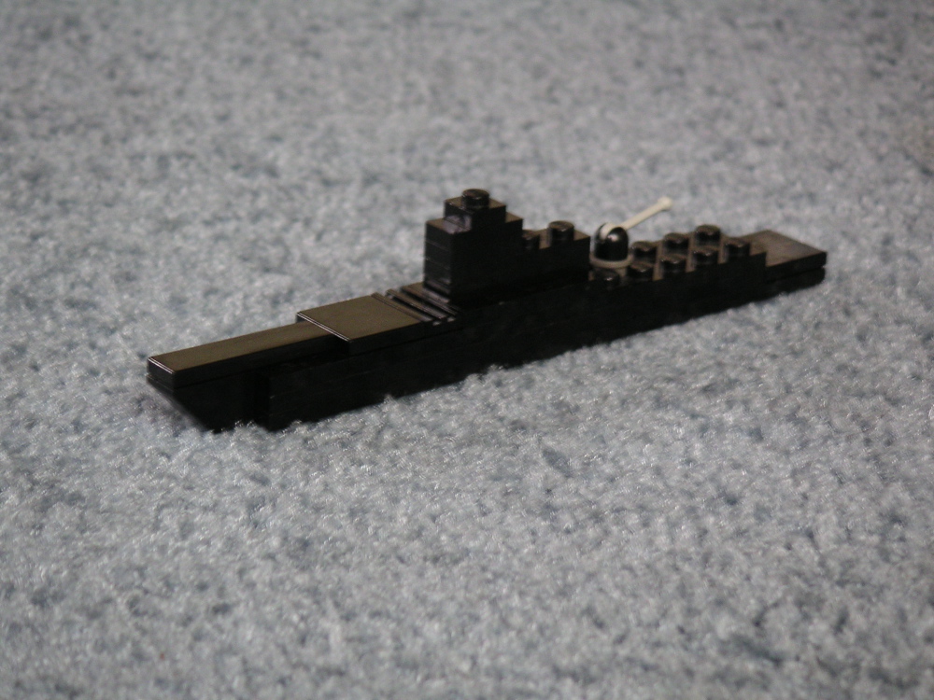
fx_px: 2887
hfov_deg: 18.4
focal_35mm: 107
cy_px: 350
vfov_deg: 13.8
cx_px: 467
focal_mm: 16.5
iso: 100
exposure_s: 1/8
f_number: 3.6
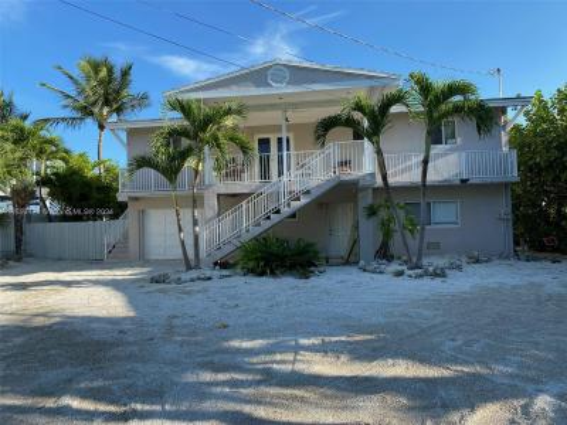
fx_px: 426
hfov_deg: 67.3
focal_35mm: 26
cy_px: 212
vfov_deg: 53.1
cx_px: 284
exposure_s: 1/1287
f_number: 1.8
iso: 32
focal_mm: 4.25
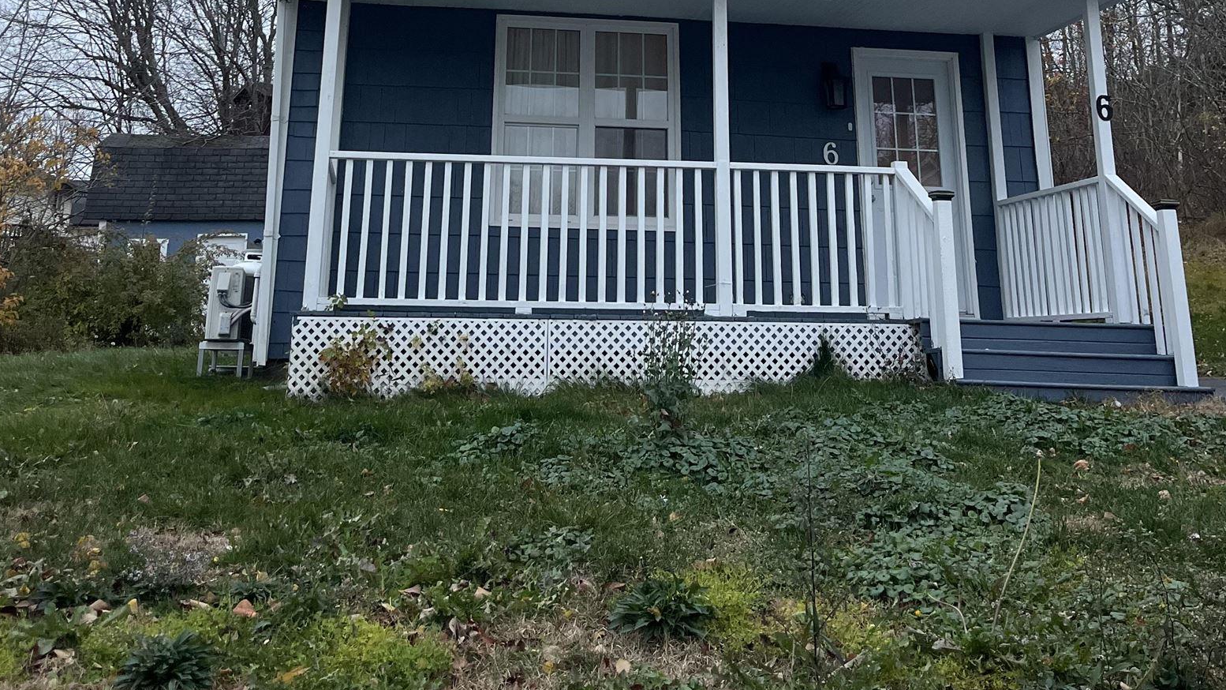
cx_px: 600
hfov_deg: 48.4
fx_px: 1365
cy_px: -116
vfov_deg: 25.7
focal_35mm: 42
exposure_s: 1/121
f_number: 1.6
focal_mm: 5.1
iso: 125
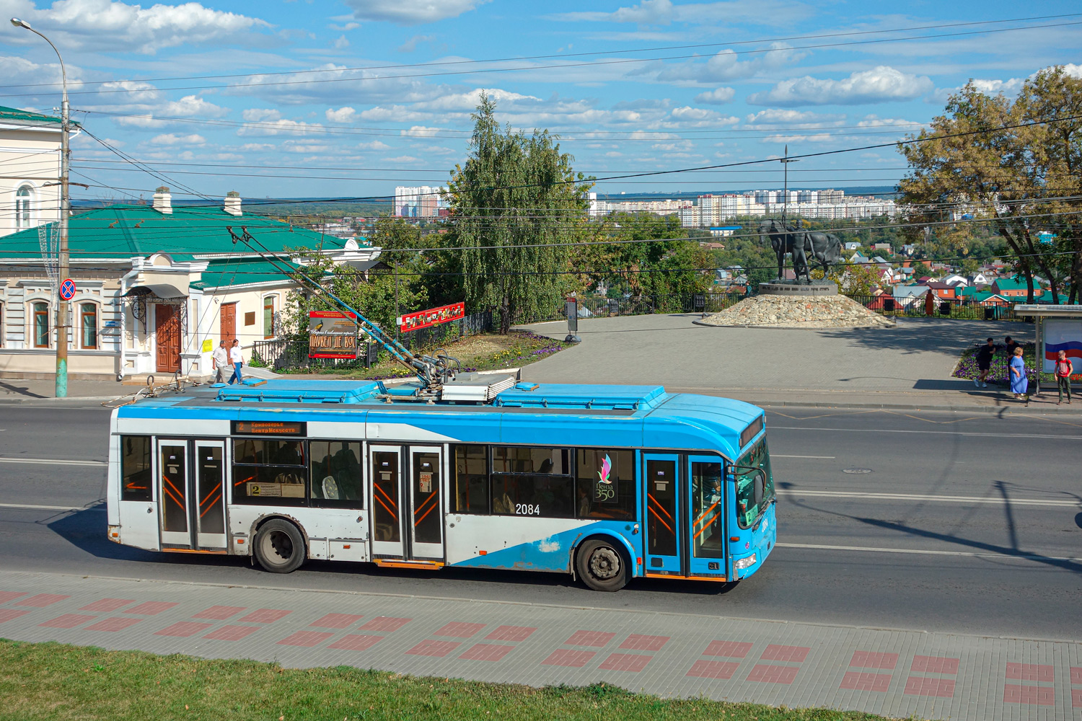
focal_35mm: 38
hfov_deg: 50.7
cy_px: 360
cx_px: 541
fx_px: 1142
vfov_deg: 35.1
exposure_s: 1/800
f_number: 4.5
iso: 80
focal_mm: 14.23
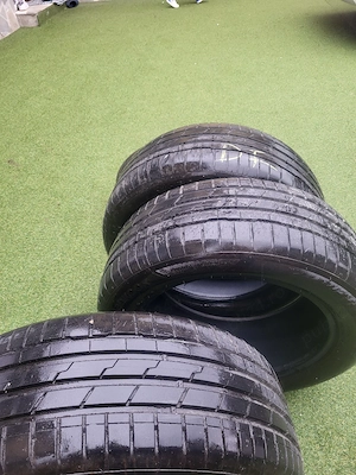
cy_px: 238
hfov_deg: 53.1
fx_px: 357
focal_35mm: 26
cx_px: 178
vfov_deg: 67.3
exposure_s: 1/101
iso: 50
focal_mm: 5.4
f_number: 1.8
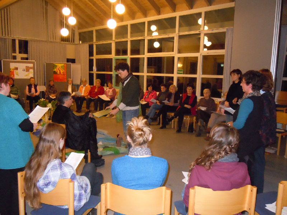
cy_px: 108
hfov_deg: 60.0
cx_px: 144
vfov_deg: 46.8
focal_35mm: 30
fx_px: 249
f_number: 3.5
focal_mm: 5.4
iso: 800
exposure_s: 1/30
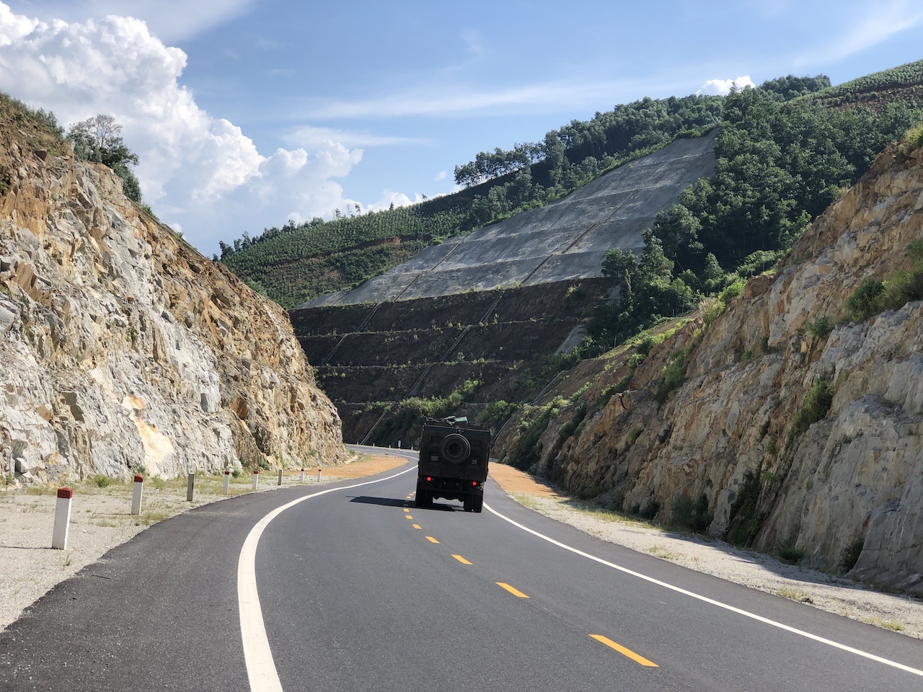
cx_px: 462
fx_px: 1520
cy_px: 346
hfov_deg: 33.8
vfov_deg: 25.7
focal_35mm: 57
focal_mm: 6.6
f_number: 2.8
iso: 20
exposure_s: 1/738
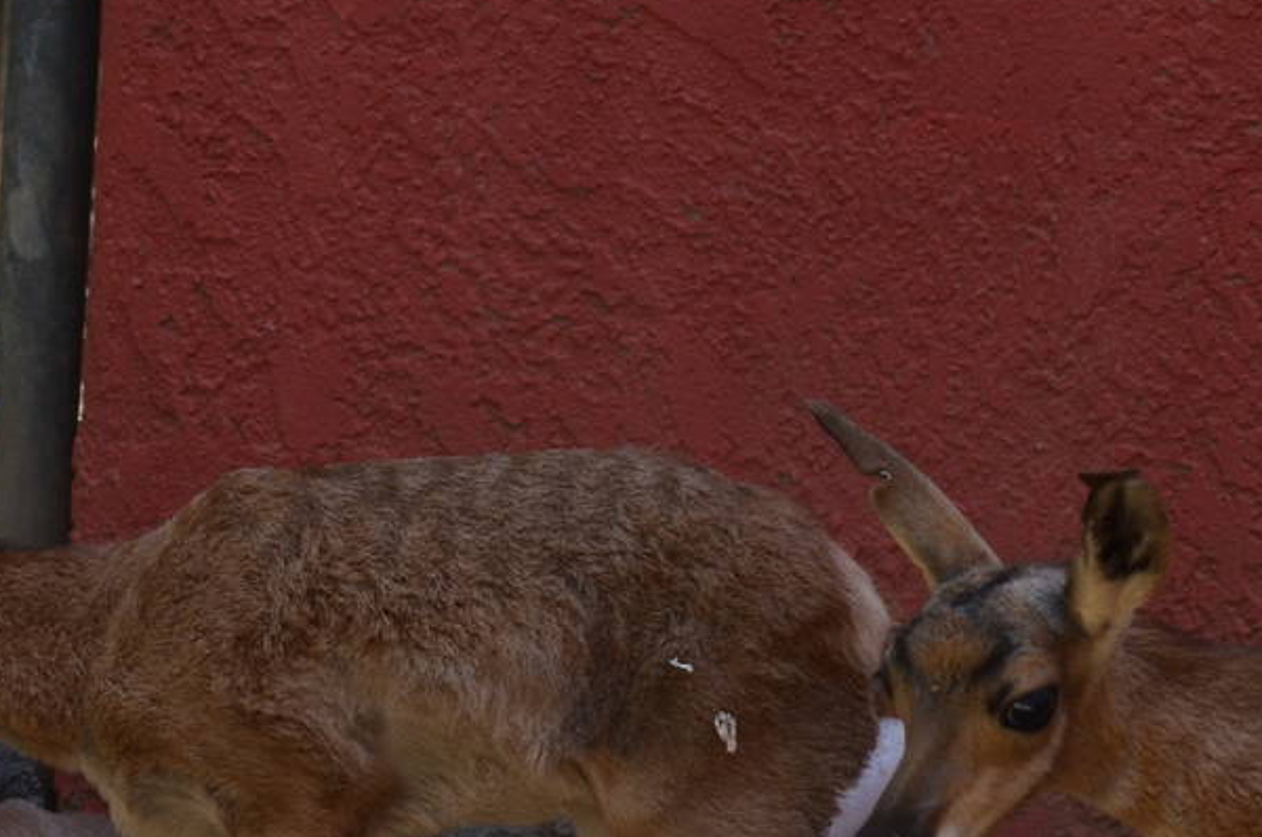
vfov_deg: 4.9
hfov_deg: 7.3
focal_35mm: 280
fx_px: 9800
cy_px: 814
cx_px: 105
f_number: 5.6
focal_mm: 70
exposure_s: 1/500
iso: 400
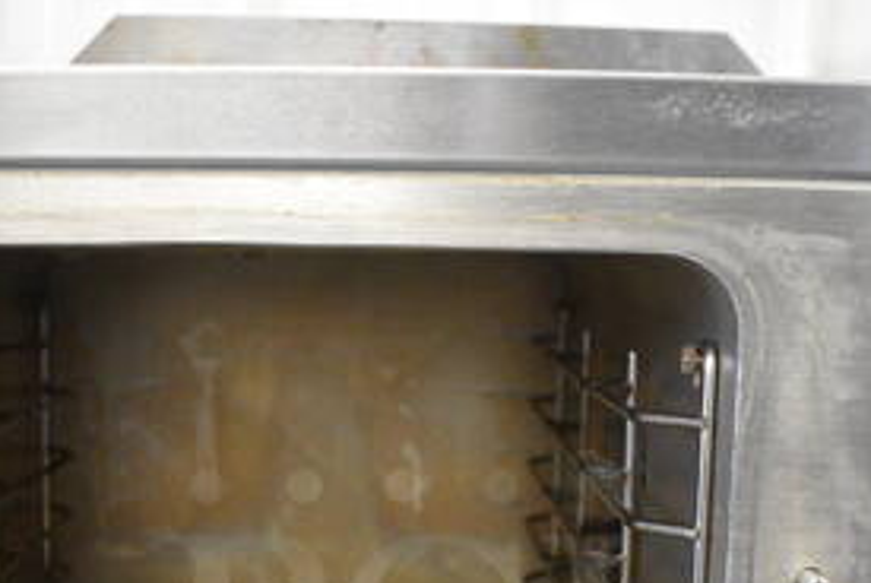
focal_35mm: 60
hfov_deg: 33.4
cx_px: 402
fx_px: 1453
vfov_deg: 21.7
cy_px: 615
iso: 4500
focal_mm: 18
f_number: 3.5
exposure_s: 1/125
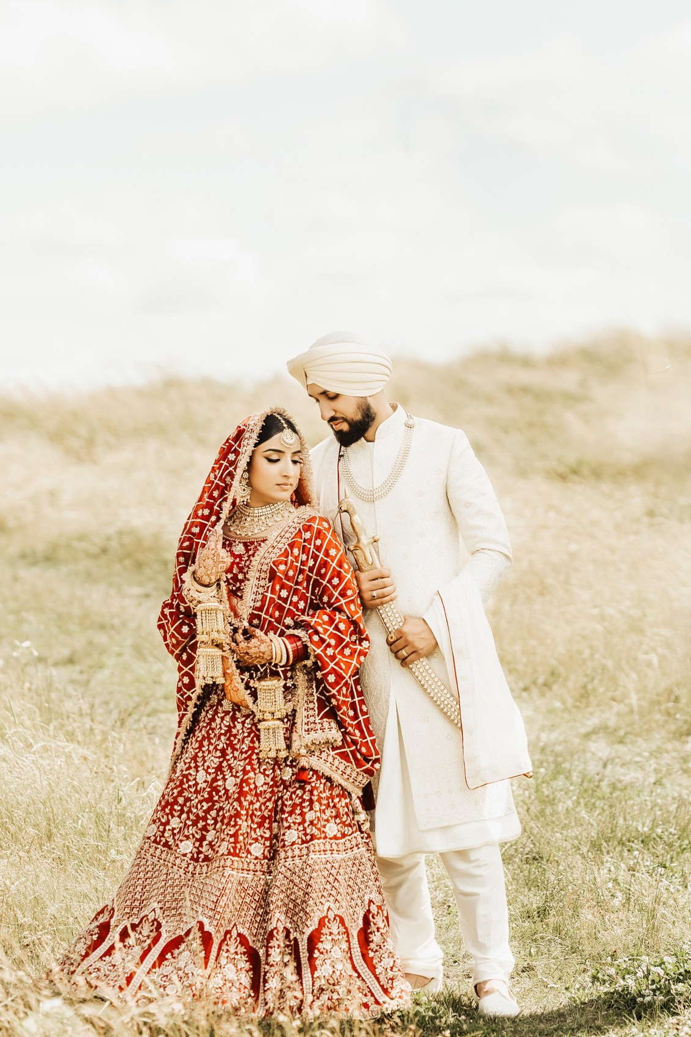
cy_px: 518
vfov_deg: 16.0
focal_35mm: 128
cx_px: 376
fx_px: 3686
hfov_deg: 10.7
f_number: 2.2
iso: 250
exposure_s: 1/4000
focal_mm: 85
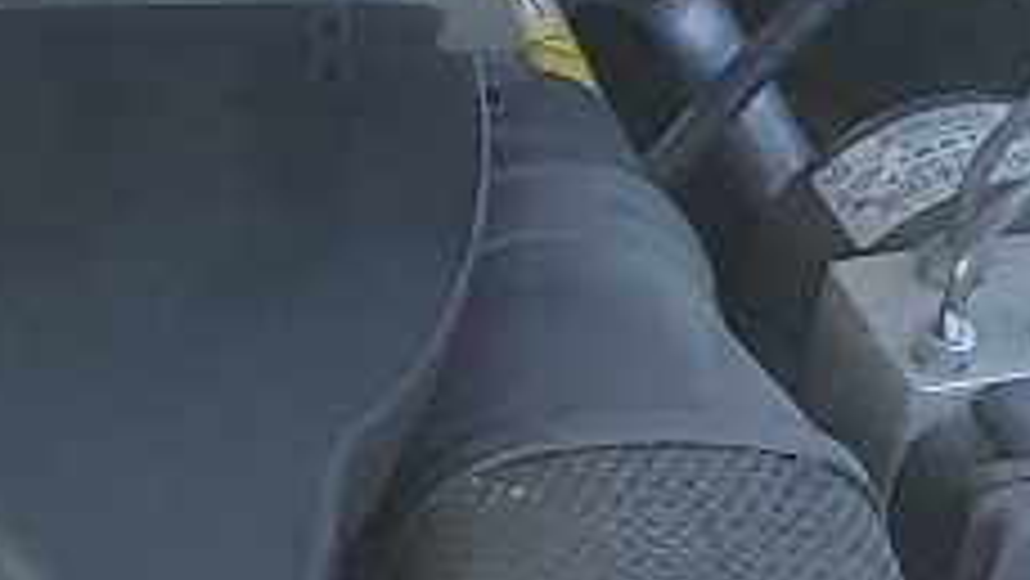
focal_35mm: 198
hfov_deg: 10.0
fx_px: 5410
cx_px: -1111
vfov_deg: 6.1
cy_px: 477
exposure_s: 1/526
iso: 50
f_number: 1.5
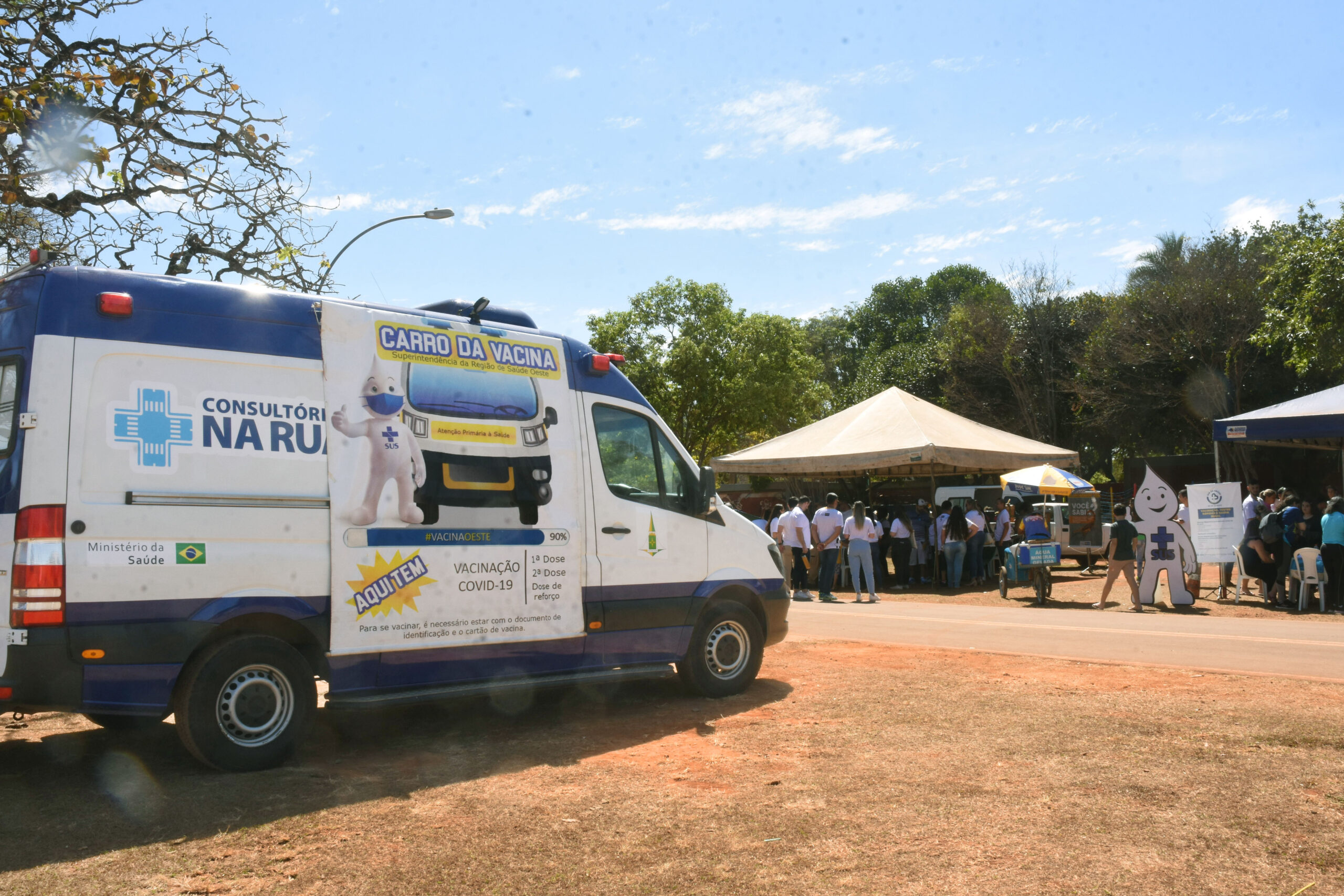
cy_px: 448
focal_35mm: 33
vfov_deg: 40.0
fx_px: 1232
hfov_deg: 57.2
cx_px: 672
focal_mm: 22
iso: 400
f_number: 22
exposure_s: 1/100
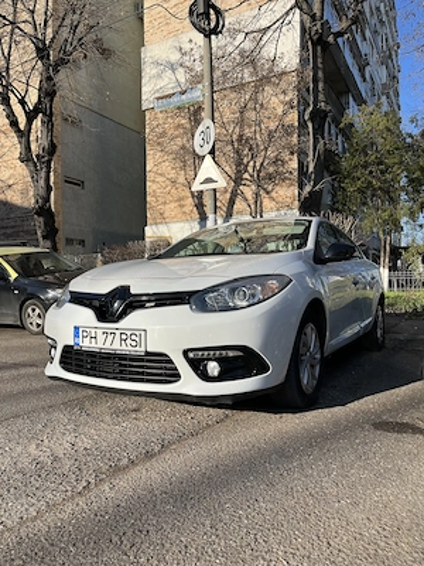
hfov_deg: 53.1
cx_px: 212
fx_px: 425
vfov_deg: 67.3
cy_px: 283
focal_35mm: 26
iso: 50
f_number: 1.6
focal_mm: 5.1
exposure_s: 1/2967
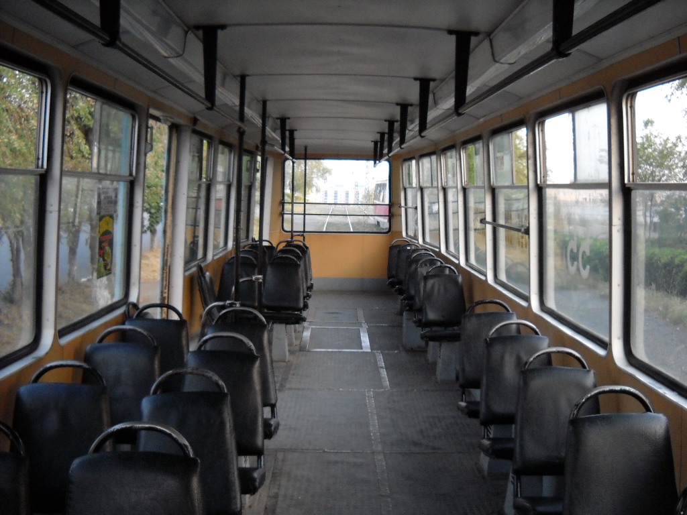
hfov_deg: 45.8
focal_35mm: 41
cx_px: 344
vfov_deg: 35.1
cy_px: 258
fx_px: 814
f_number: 3.1
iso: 383
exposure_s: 1/60
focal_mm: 6.72
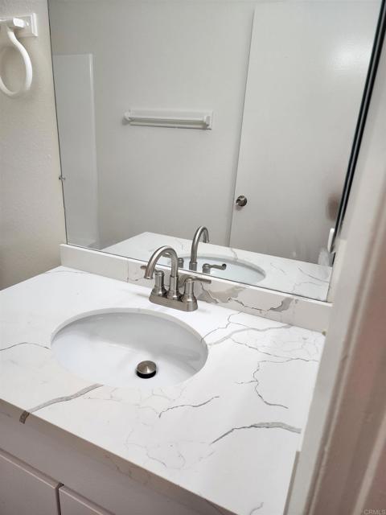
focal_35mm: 23
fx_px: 342
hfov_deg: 58.9
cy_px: 258
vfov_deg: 73.9
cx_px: 193
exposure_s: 1/120
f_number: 1.8
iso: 125
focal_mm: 6.4
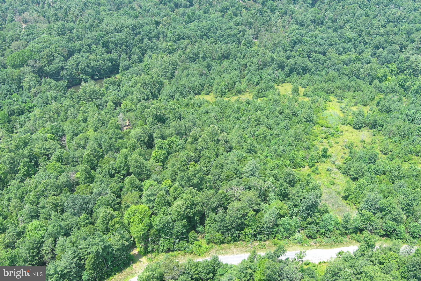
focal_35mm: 29
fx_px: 339
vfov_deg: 45.0
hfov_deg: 63.7
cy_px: 140
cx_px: 210
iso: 100
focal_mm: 10.57
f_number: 2.8
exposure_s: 1/286
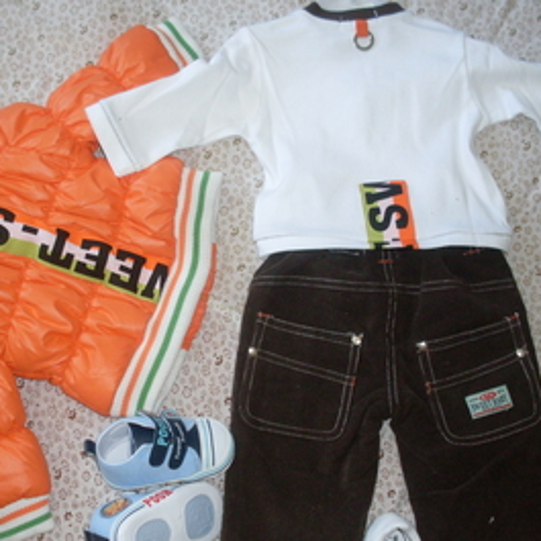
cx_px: 186
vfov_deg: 30.0
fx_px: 1008
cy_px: 308
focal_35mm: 57
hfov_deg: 29.9
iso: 100
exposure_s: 1/45
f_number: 2.8
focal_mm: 6.3
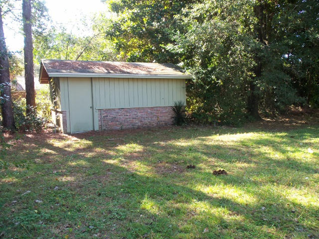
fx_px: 267
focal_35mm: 29
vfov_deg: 48.2
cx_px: 160
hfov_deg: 61.7
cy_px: 120
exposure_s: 1/60
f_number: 3.4
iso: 80
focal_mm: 5.2
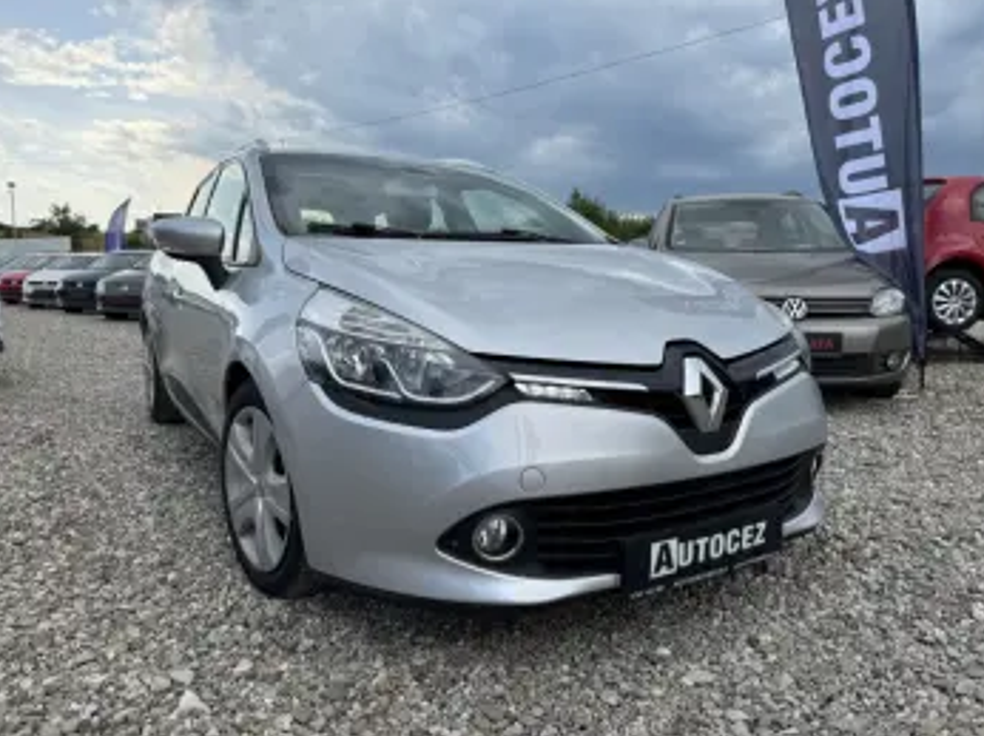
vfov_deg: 54.8
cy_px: 355
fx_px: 710
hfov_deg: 69.4
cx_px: 503
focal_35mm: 25
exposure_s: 1/1767
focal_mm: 6.76
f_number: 1.78
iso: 80
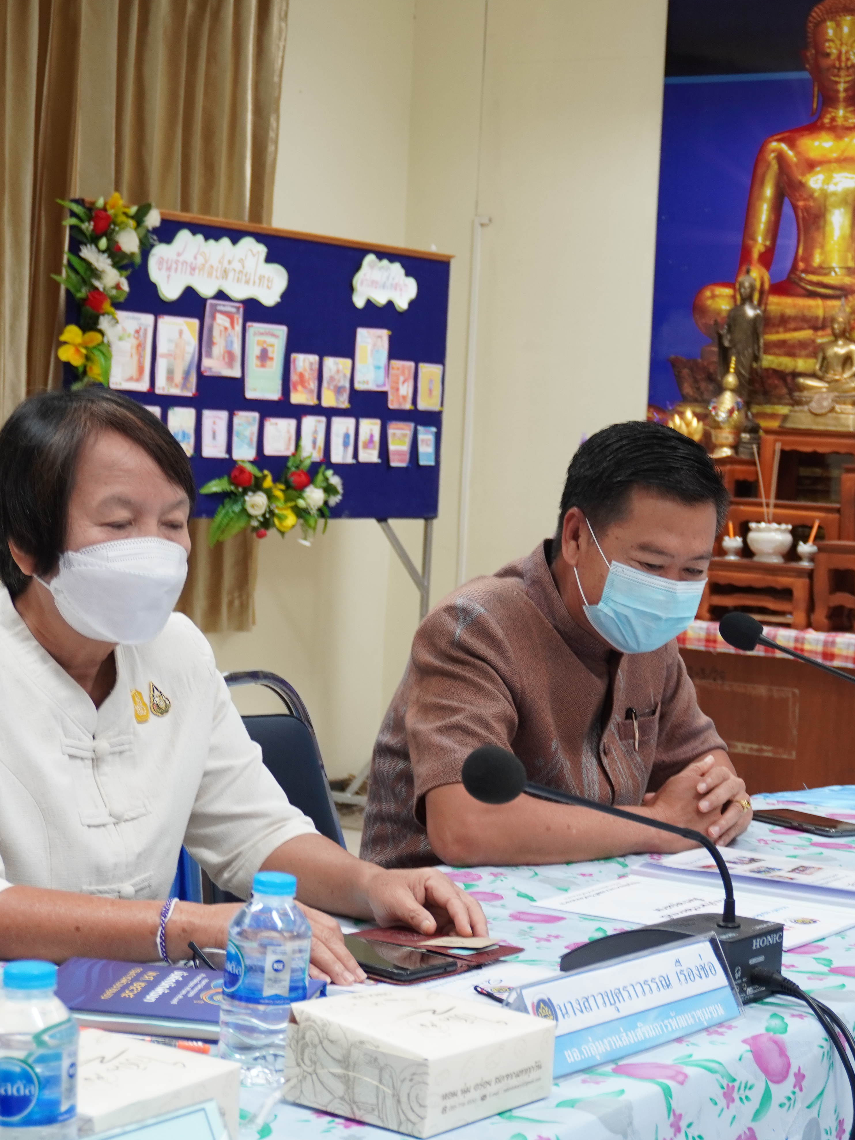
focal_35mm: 70
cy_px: 575
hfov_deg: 20.9
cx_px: 583
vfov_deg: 27.8
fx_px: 2305
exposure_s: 1/20
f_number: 5
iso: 400
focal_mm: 32
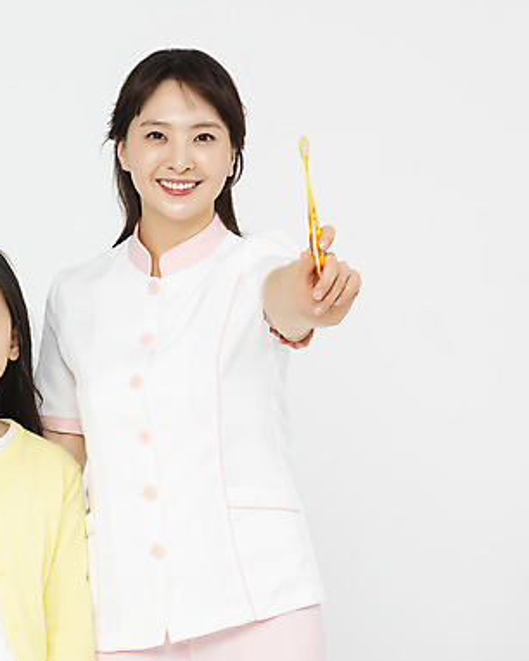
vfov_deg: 9.4
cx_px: 25
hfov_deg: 7.5
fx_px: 4028
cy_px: 341
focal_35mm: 206
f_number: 16
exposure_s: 1/125
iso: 100
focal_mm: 140
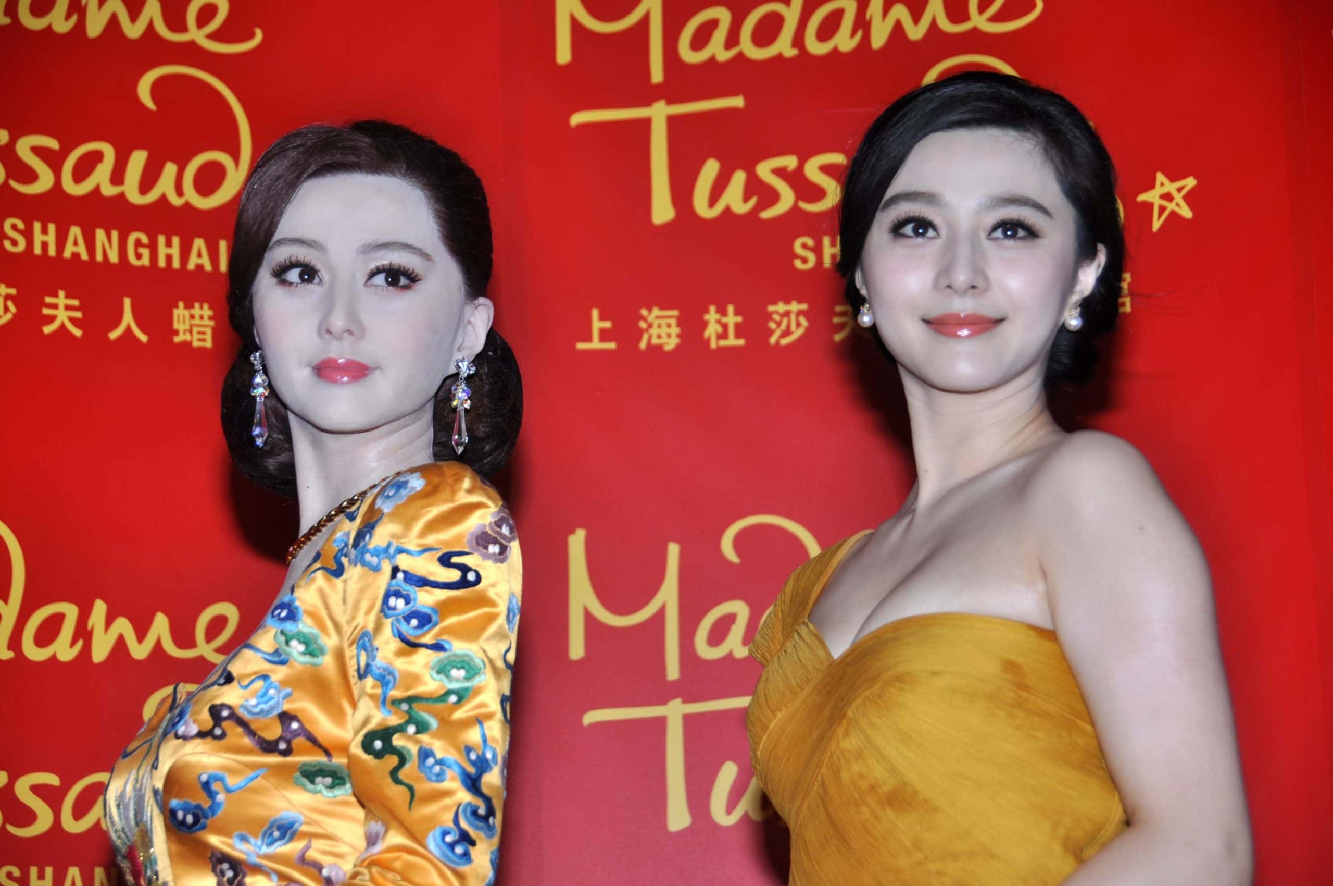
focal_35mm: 117
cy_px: 443
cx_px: 666
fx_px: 4327
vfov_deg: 11.7
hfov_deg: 17.5
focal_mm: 78
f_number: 6.3
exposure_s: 1/100
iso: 200
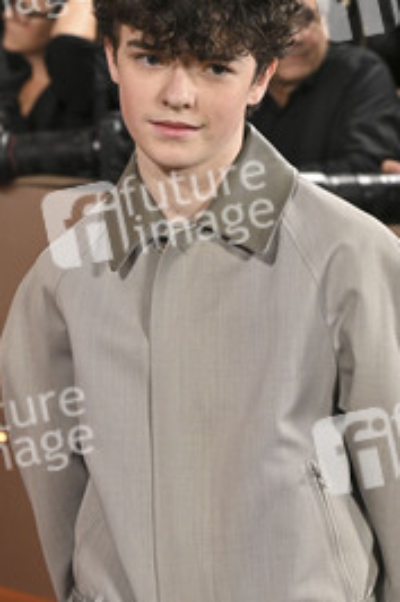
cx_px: 224
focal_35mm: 119
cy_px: 328
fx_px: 1986
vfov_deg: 17.2
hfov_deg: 11.5
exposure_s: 1/320
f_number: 5.6
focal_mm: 79
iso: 2500
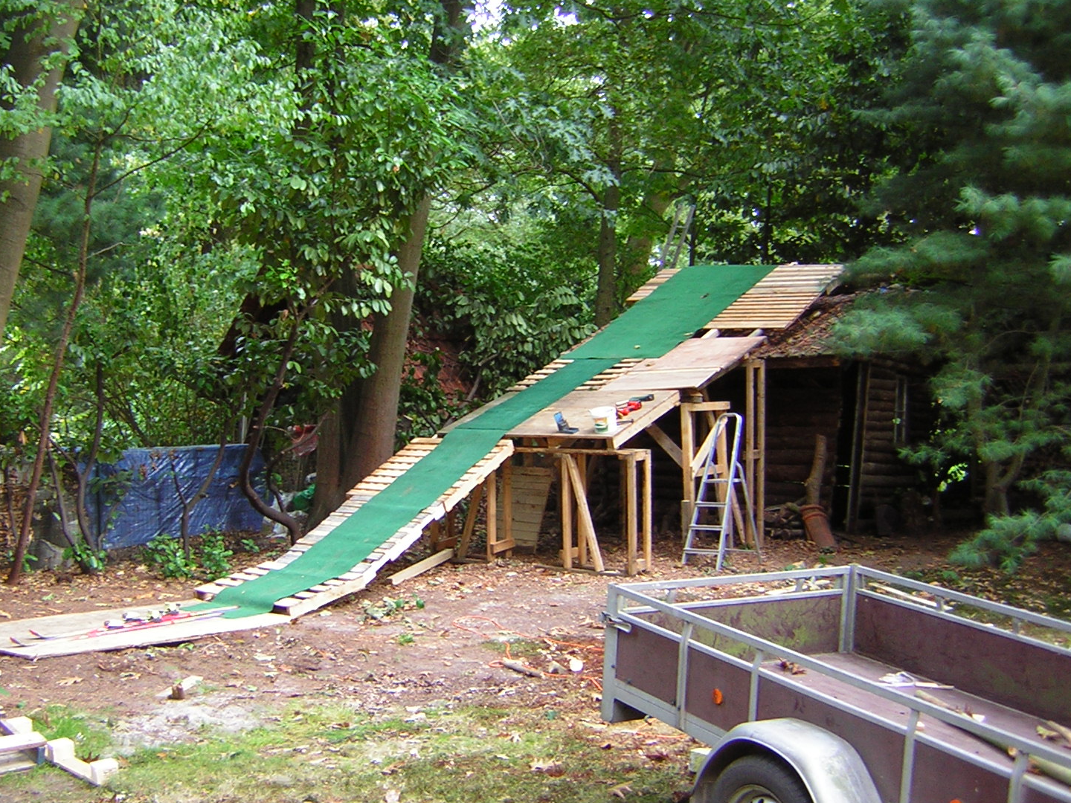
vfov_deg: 35.9
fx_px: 1238
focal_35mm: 40
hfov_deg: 46.7
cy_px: 366
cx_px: 486
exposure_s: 1/15
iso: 50
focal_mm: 4.7
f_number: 2.6
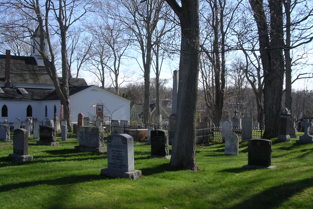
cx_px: 158
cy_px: 102
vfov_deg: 33.4
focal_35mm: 40
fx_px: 348
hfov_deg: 48.5
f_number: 5.6
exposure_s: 1/192
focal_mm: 5.8
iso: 100
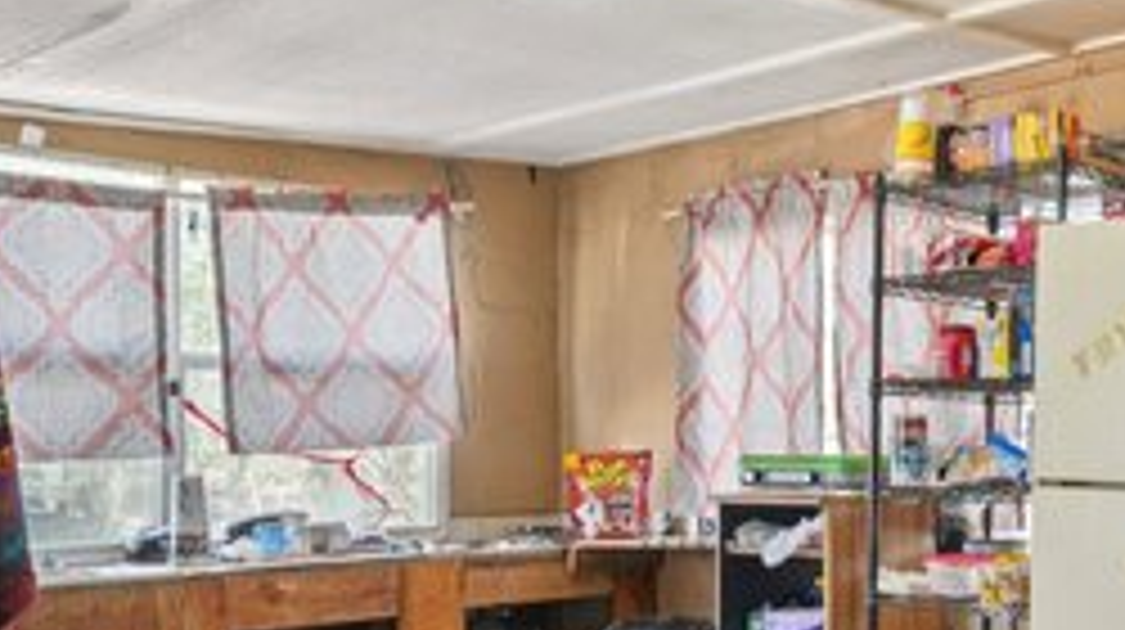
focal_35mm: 43
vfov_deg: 27.3
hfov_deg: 40.3
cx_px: 1174
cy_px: 470
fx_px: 1281
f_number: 8
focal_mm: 16
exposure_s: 1/4
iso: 400
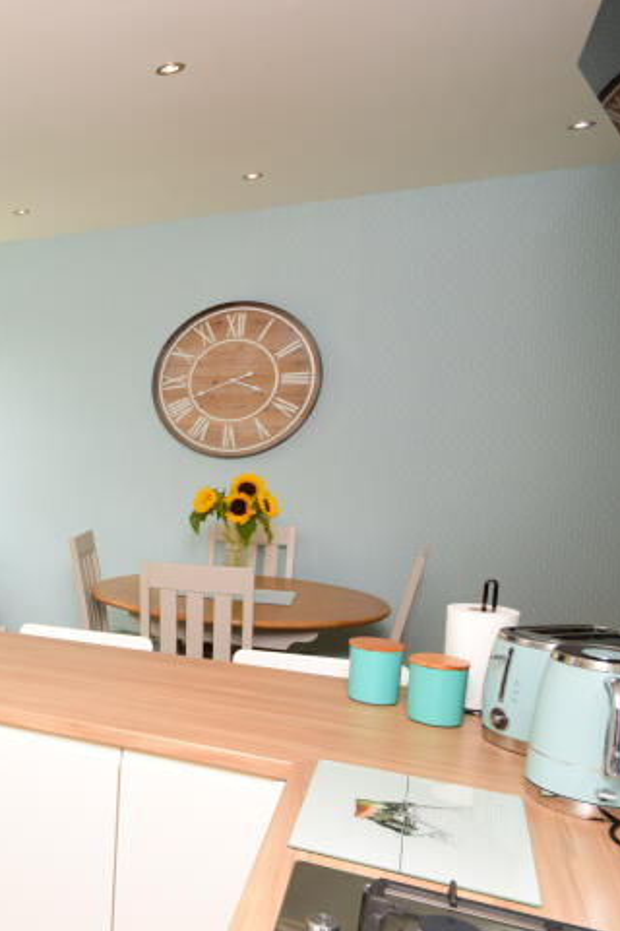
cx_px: -194
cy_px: 554
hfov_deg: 31.4
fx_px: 827
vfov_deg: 58.3
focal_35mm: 32
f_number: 9
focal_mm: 10
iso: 320
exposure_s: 1/60
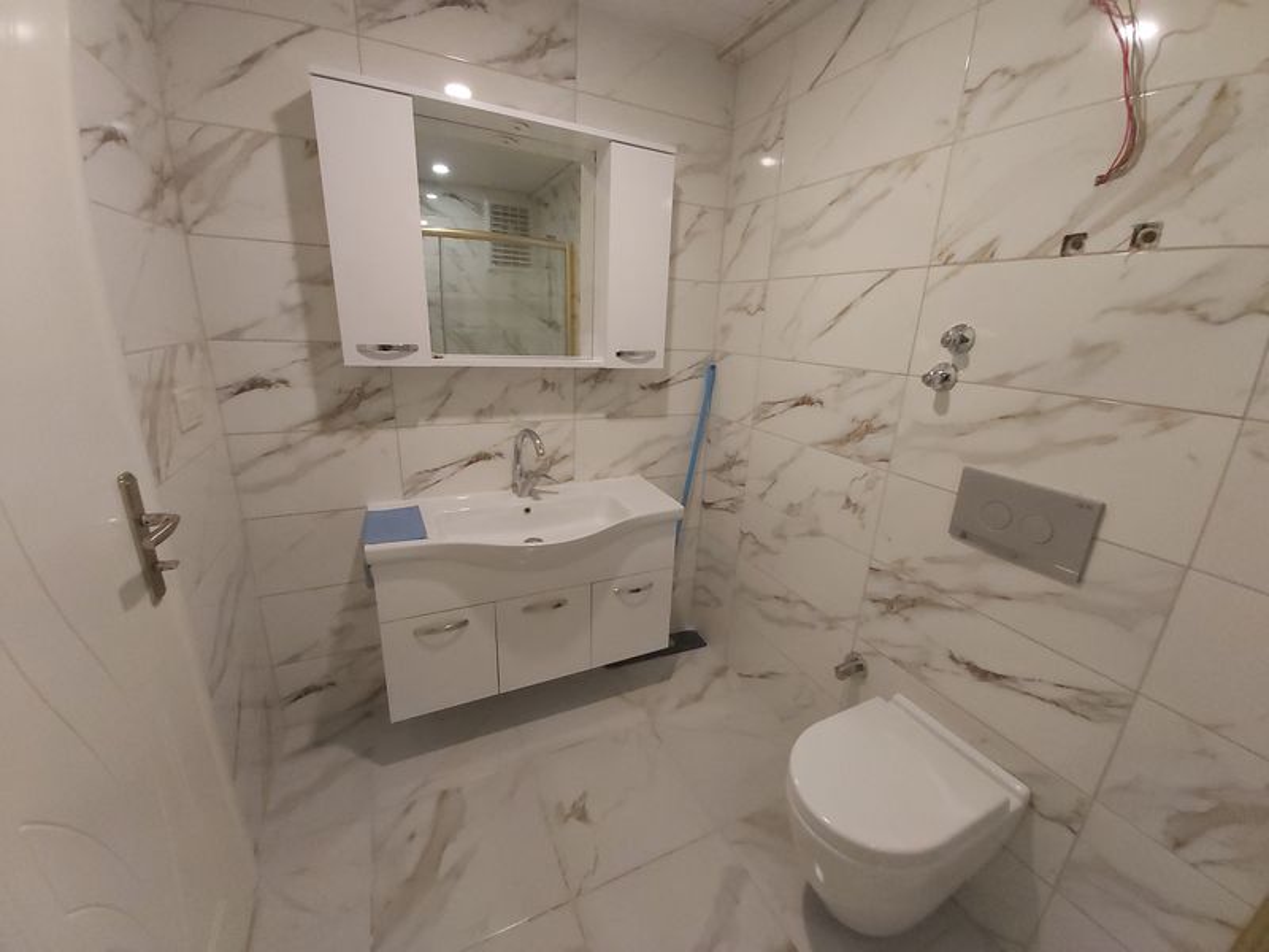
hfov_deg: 110.5
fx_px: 440
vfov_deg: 94.5
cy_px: 476
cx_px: 634
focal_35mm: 12
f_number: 2.2
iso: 200
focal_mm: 1.42
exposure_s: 1/25
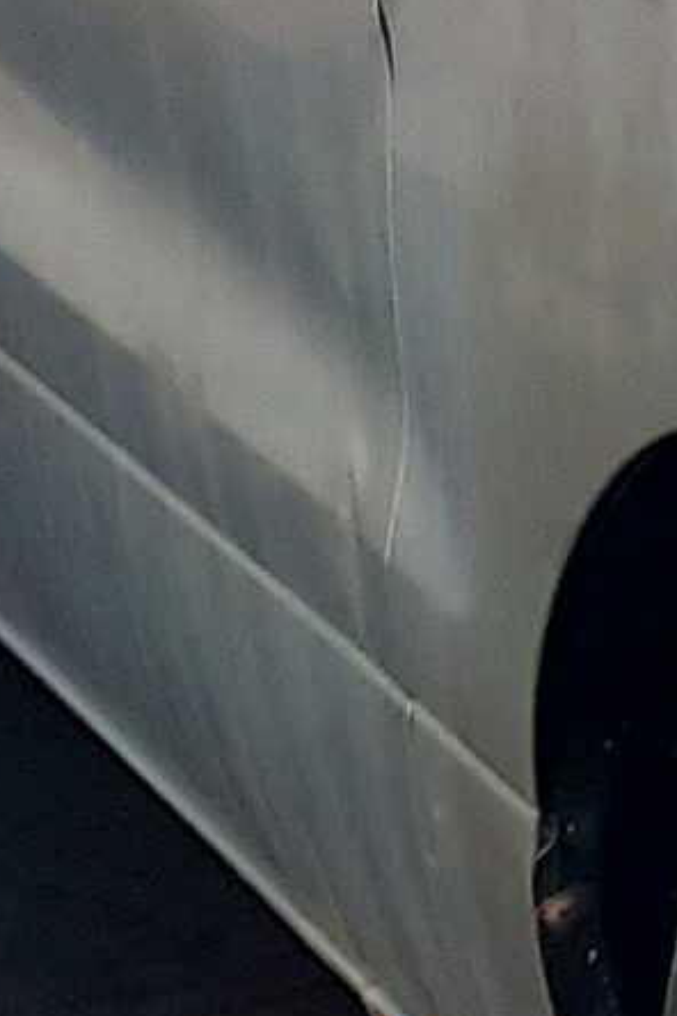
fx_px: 6346
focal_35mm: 225
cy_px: 89
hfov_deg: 5.4
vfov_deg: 9.1
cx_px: 2671
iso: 40
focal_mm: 4.6
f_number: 1.8
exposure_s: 1/1116
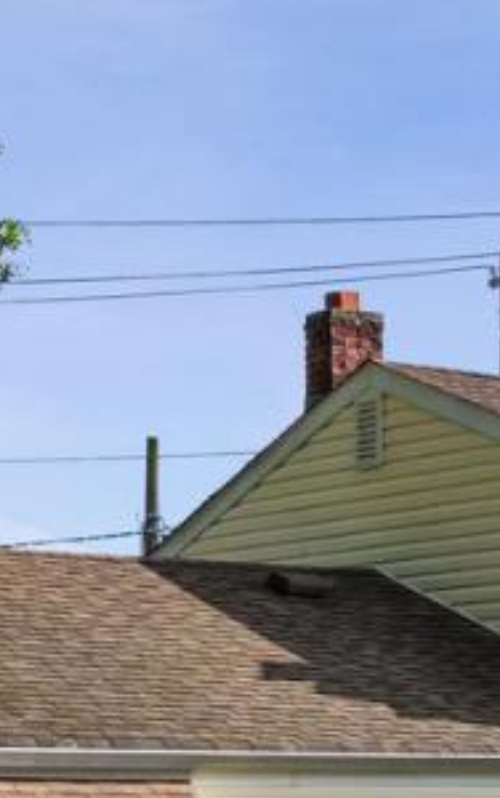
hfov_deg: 9.9
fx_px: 2764
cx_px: 838
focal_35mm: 127
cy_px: 861
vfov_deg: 16.0
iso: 130
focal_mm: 6.7
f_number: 1.7
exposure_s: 1/2000
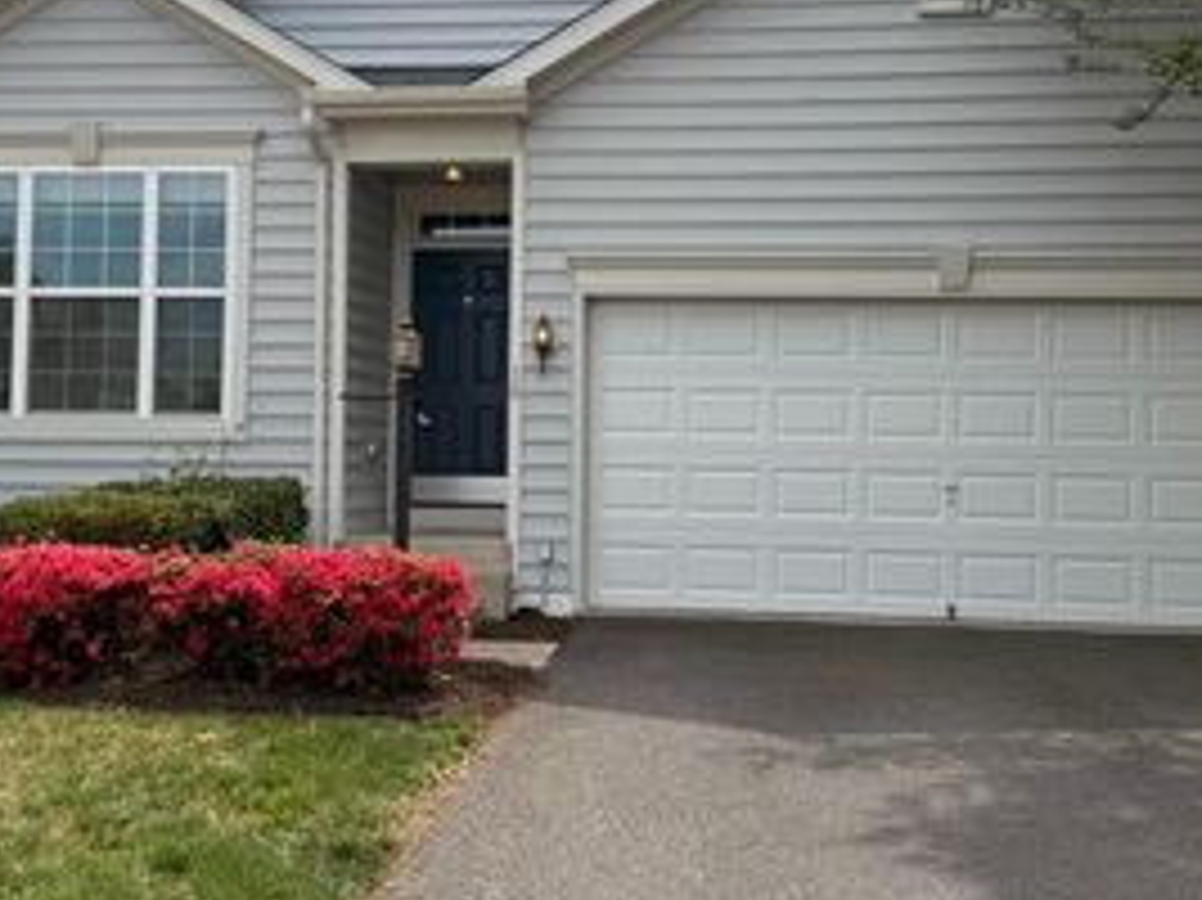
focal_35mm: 45
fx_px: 1562
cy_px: 353
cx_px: 576
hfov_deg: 42.1
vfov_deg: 32.0
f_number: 1.78
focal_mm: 6.76
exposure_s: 1/4975
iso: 100
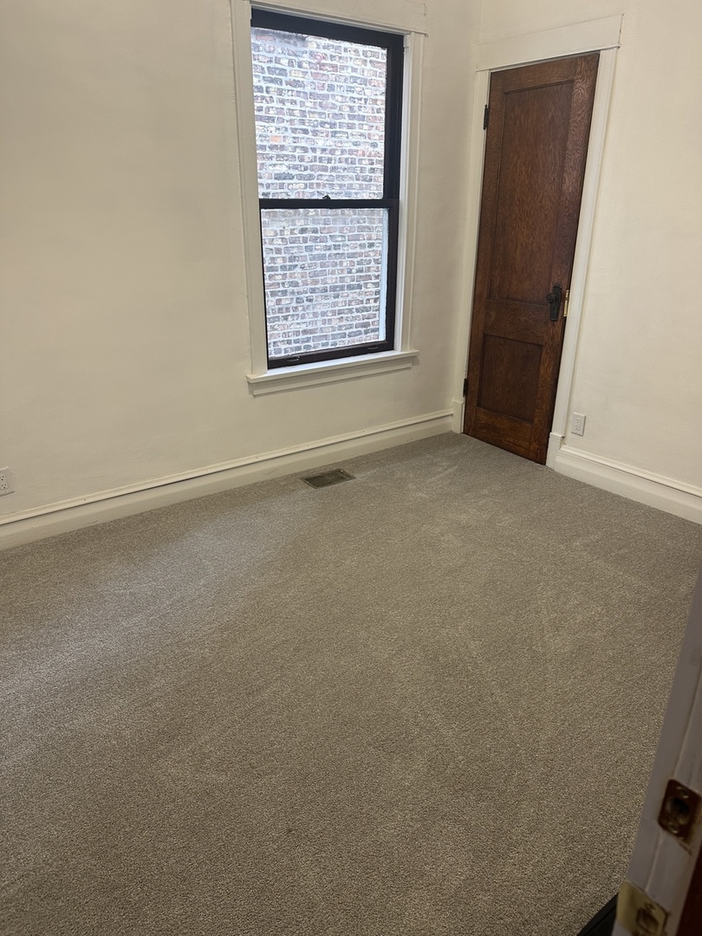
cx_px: 351
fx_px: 649
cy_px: 468
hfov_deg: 56.8
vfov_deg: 71.6
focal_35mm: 24
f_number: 1.78
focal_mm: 6.86
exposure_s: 1/120
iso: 125
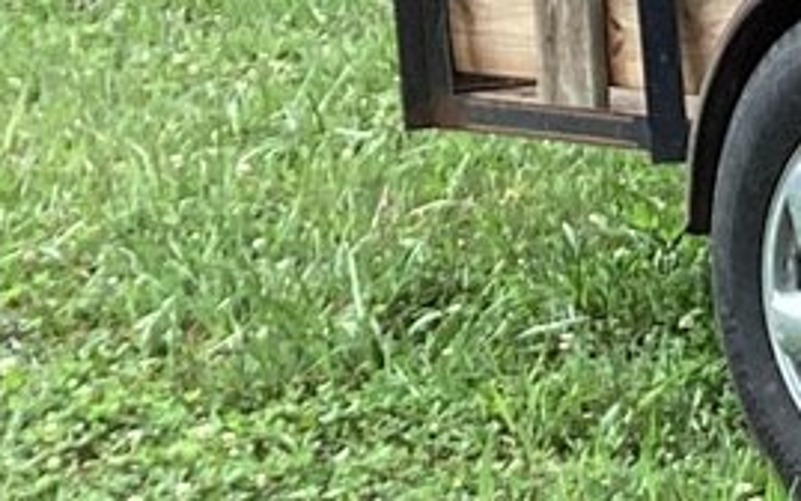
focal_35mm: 185
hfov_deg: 10.4
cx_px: 1627
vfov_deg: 7.1
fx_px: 4038
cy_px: 213
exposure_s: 1/397
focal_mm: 3.3
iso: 25
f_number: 2.4
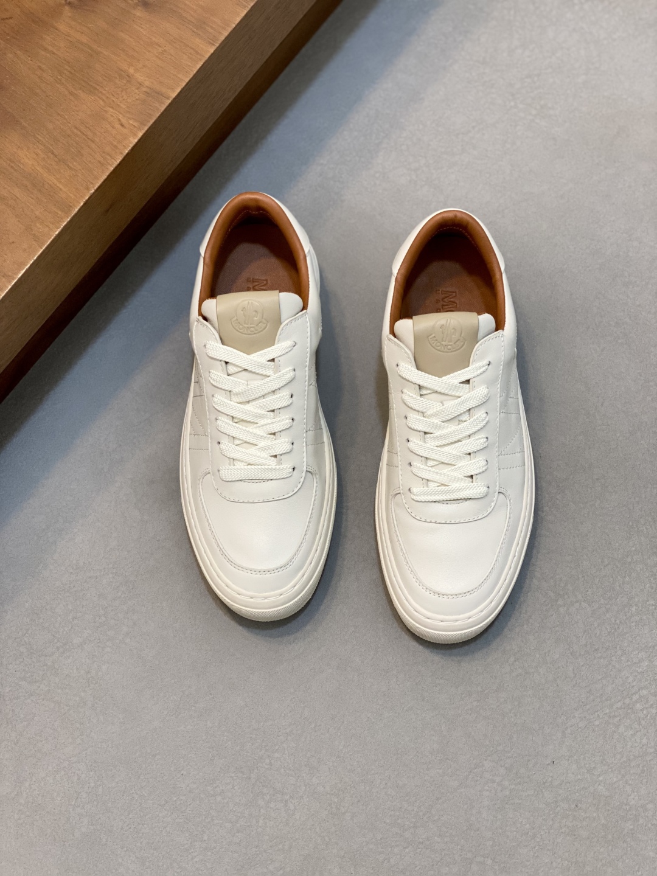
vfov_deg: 36.8
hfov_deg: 28.0
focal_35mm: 52
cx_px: 328
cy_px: 438
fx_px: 1316
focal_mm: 6
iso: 100
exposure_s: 1/100
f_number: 2
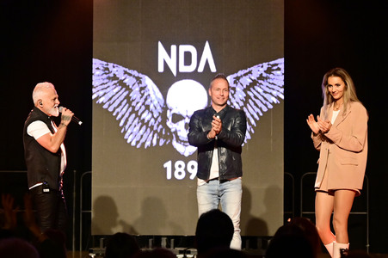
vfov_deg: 19.4
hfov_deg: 28.9
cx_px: 194
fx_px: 754
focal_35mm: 70
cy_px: 129
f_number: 2.8
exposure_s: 1/250
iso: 5000
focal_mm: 70
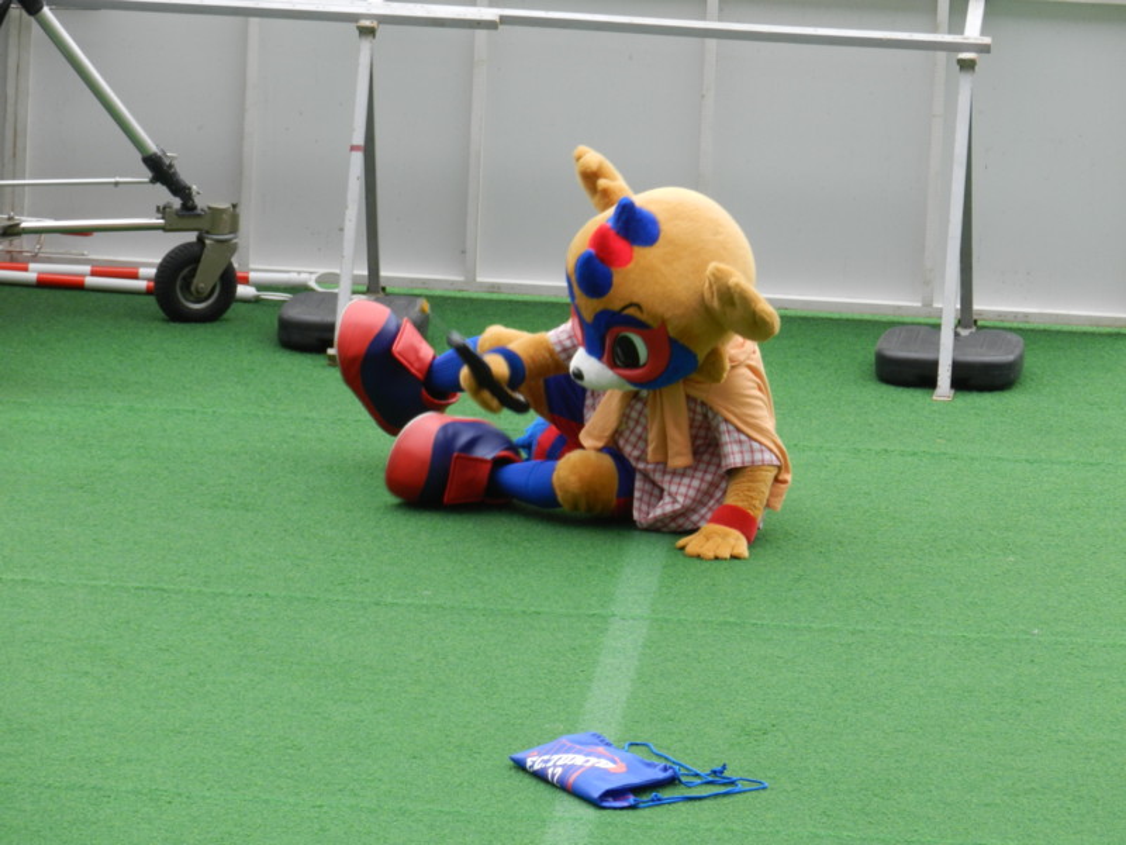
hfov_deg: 4.9
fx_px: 13109
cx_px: 563
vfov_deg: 3.7
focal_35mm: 403
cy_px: 422
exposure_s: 1/100
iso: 160
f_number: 5.6
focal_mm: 71.7
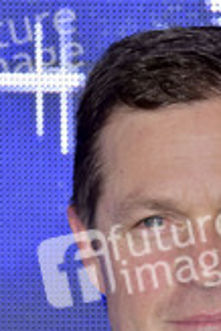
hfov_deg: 3.3
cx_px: 202
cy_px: 361
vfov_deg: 4.9
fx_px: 3822
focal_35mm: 416
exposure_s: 1/250
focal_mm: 170
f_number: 7.1
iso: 320
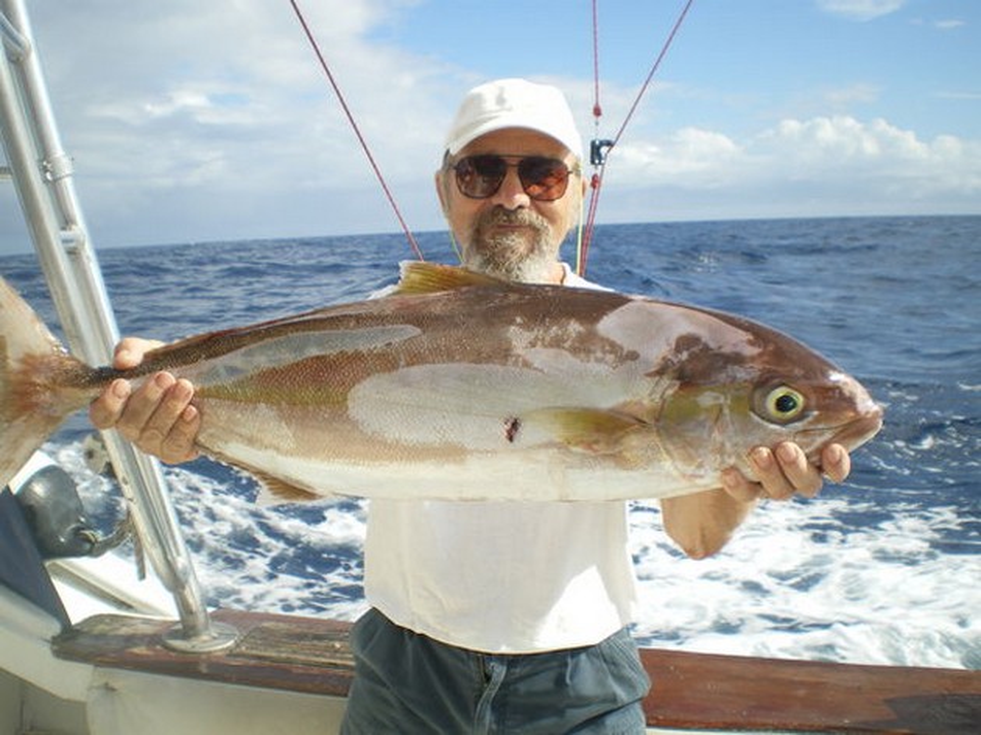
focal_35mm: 36
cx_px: 490
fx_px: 1020
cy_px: 368
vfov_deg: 39.6
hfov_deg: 51.4
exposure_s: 1/400
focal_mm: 6.3
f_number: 4.6
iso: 50
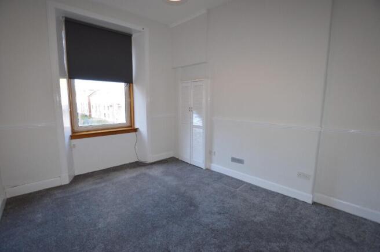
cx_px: 190
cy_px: 126
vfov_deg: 77.2
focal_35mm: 15
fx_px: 158
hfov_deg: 100.4
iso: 400
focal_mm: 10
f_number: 4
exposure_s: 1/60
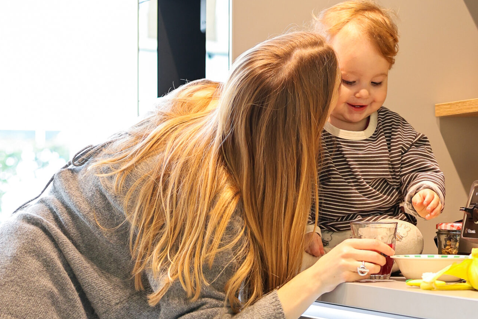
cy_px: 230
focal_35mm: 38
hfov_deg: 50.1
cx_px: 303
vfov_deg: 34.5
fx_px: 505
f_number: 3.6
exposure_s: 1/25
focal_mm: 16.6
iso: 800
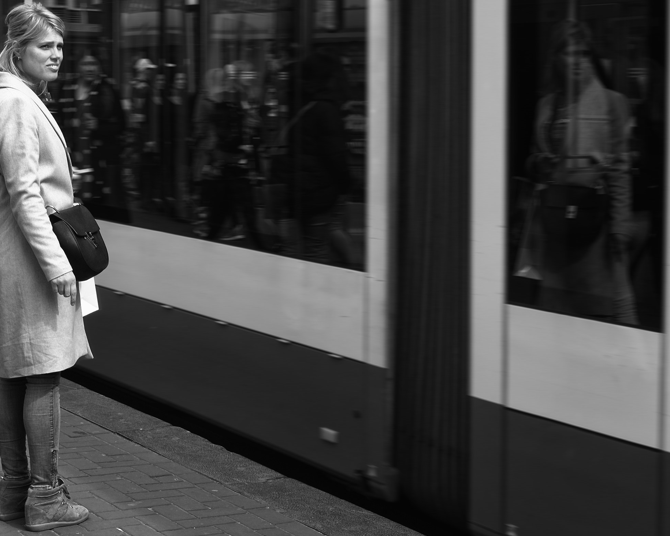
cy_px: 273
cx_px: 335
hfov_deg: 40.3
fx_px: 912
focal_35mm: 46
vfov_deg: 32.7
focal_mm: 26.5
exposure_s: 1/125
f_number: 7.1
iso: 400
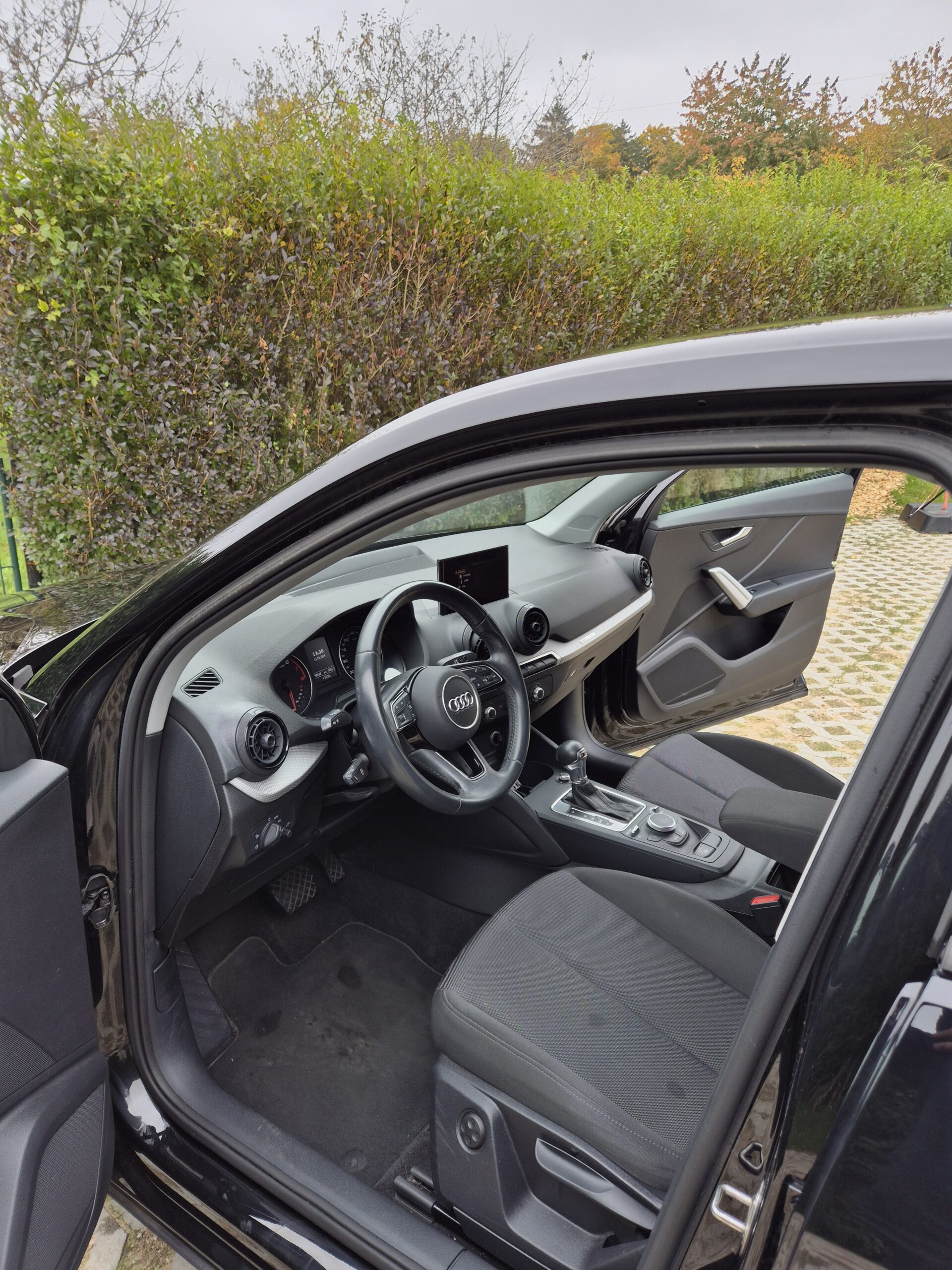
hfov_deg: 58.9
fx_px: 843
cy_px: 635
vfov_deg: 73.9
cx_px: 476
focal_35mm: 23
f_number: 1.8
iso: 25
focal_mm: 5.4
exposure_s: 1/356
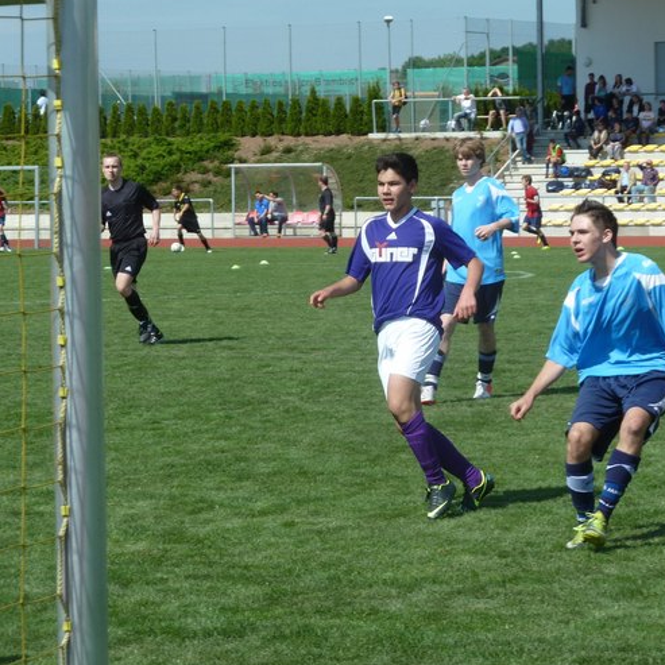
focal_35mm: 172
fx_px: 3738
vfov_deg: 10.2
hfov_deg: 10.2
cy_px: 342
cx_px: 440
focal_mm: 22.5
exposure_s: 1/500
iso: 80
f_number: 5
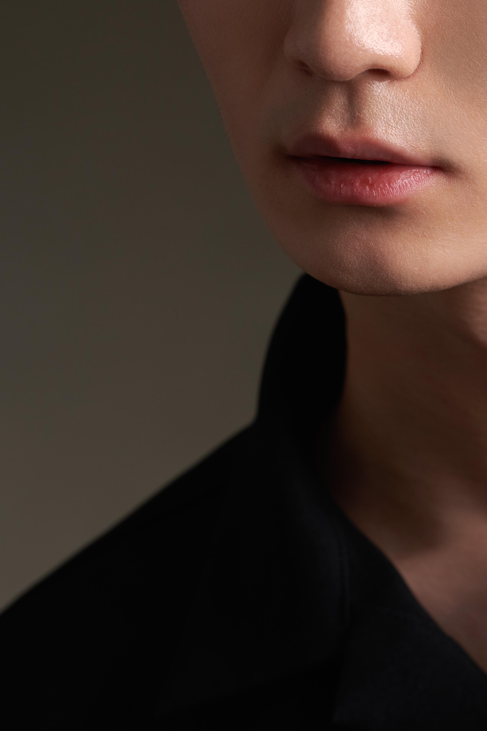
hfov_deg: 4.0
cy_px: 213
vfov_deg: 6.0
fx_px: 7020
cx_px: 514
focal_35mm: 346
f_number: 5.6
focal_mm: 155
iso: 100
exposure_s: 1/125
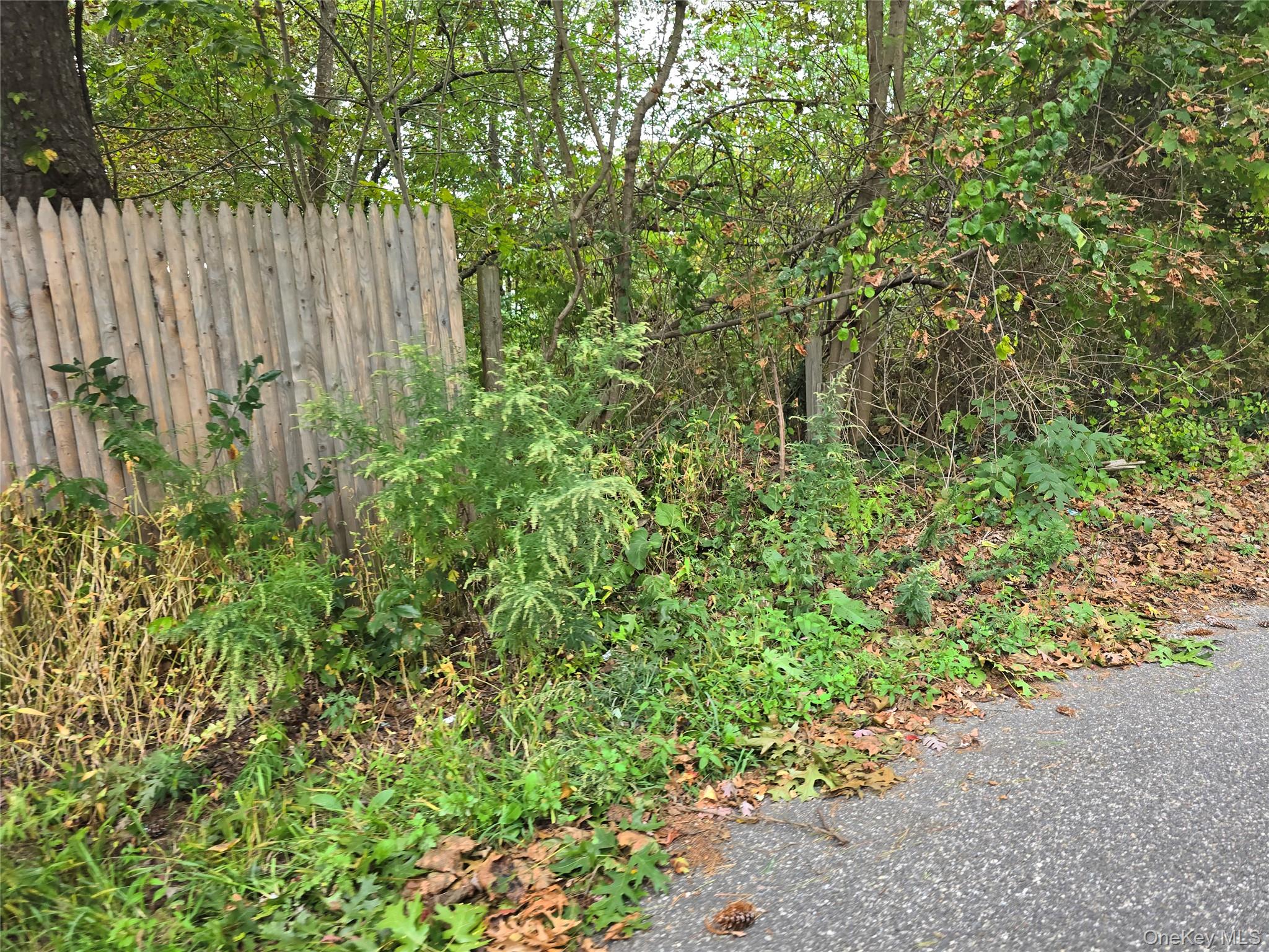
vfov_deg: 58.9
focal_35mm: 23
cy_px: 476
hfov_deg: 73.9
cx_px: 634
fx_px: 843
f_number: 1.7
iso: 80
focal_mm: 6.3
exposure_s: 1/180
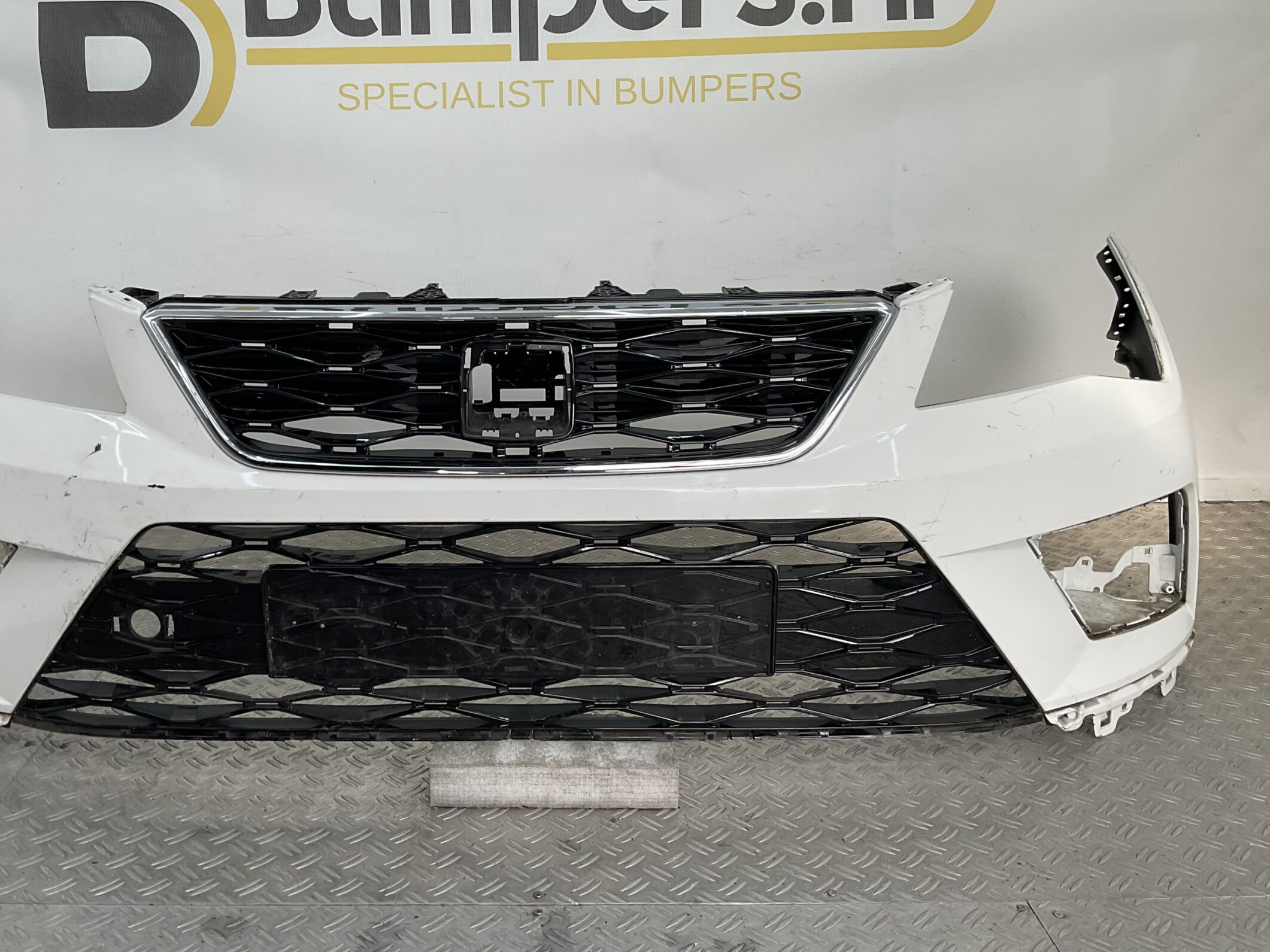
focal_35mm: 35
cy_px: 381
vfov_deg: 40.5
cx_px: 517
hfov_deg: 52.3
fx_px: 1284
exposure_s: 1/256
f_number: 1.8
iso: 16
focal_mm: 3
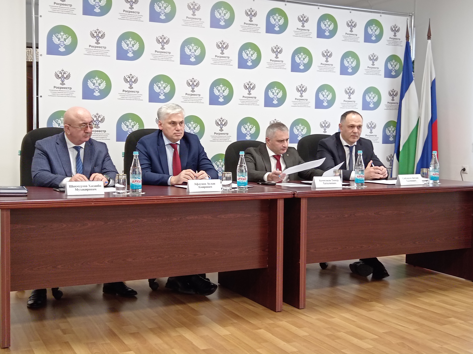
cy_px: 177
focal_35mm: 47
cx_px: 236
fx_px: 642
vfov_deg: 30.9
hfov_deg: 40.4
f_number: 1.9
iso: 910
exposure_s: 1/50
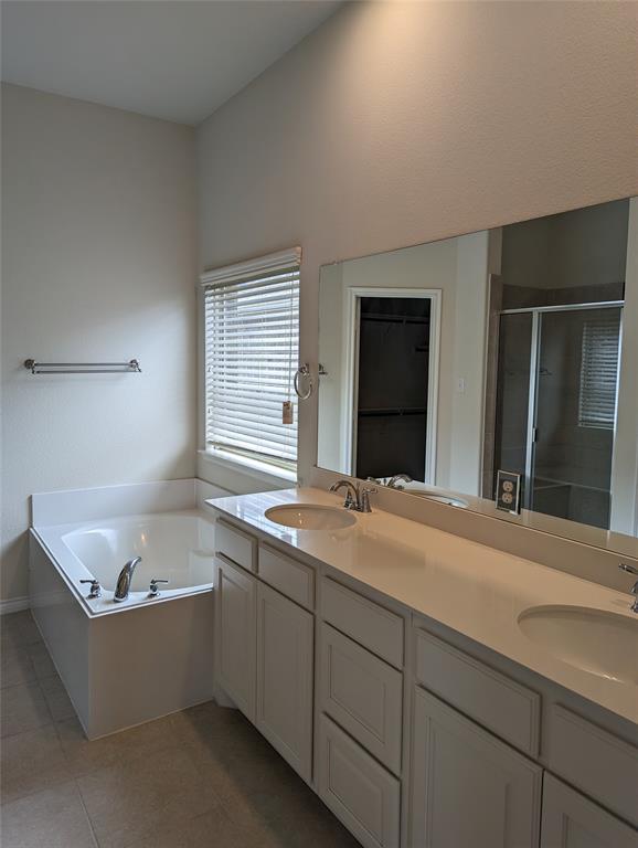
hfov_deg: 56.9
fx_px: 588
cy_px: 424
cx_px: 319
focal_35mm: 24
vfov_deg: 71.5
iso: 39
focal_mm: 6.81
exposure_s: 1/208
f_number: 1.85
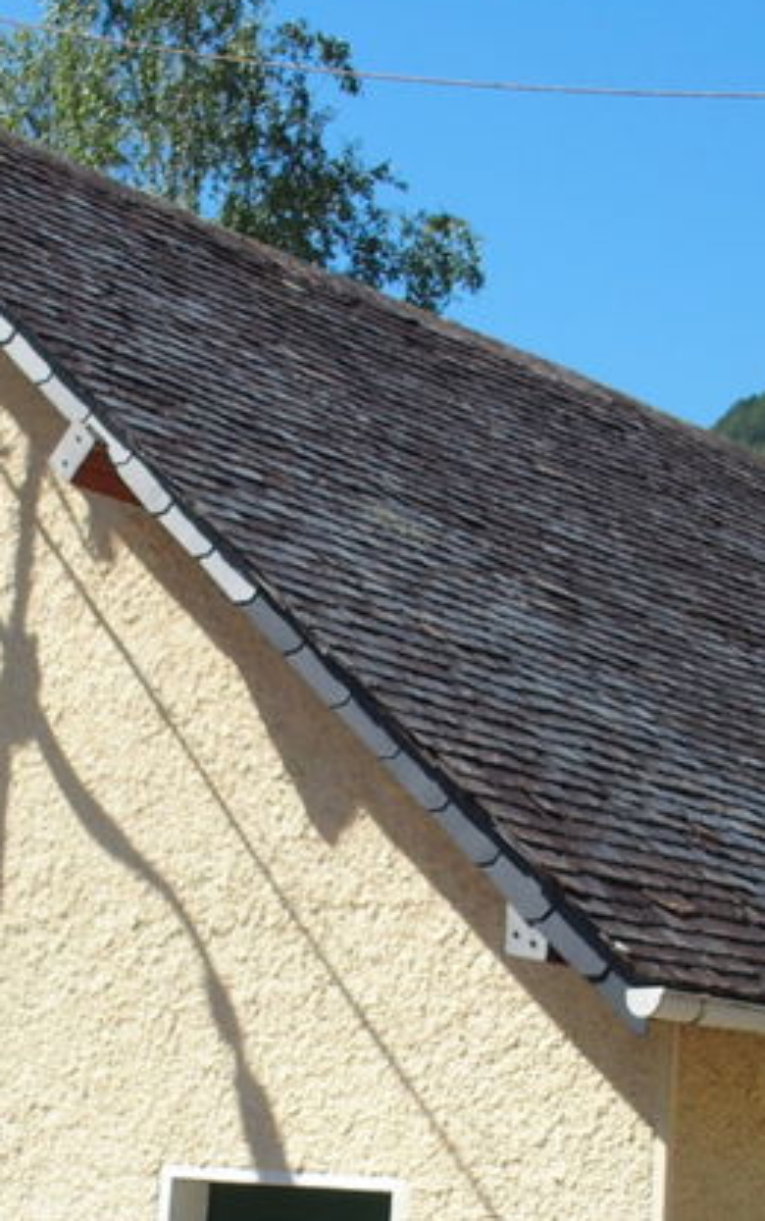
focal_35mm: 97
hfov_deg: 13.5
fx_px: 3230
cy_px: 827
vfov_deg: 21.3
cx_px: 388
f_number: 4.5
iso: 100
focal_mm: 8.1
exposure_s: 1/500
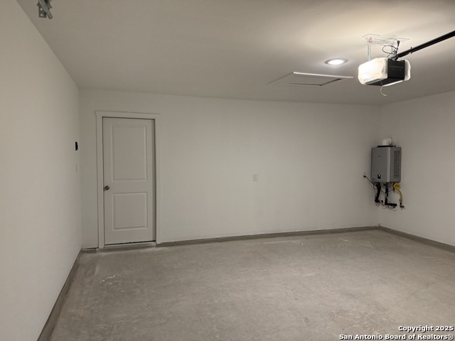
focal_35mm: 24
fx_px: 315
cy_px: 170
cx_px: 228
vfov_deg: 56.8
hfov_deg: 71.6
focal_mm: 6.76
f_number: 1.78
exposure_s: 1/60
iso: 200
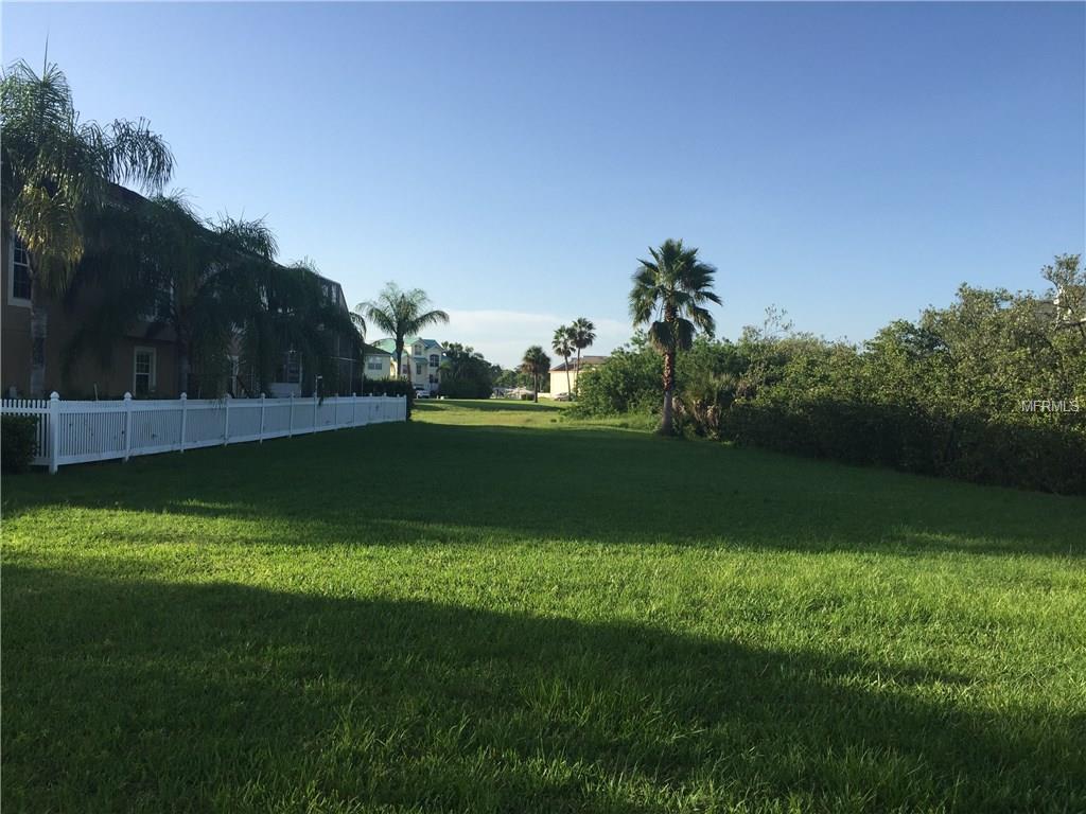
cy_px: 407
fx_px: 910
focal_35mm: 29
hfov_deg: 61.7
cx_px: 543
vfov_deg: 48.2
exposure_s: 1/1130
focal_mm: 4.15
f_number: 2.2
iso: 32
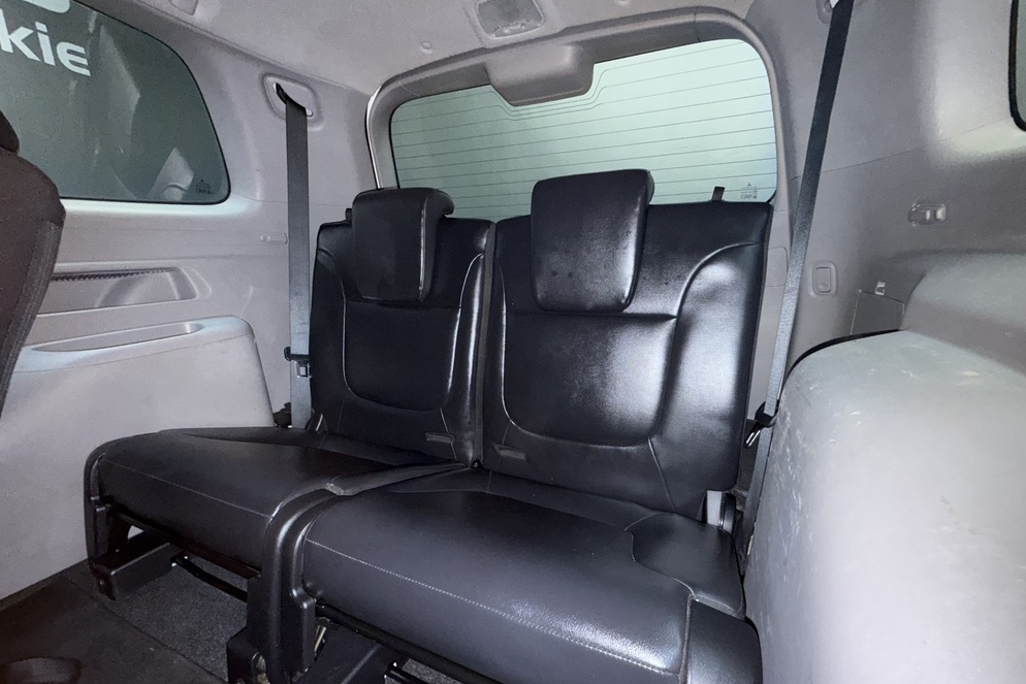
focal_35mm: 15
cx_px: 518
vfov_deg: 76.9
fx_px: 428
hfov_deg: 100.4
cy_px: 389
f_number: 2.2
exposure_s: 1/16
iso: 400
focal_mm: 2.22
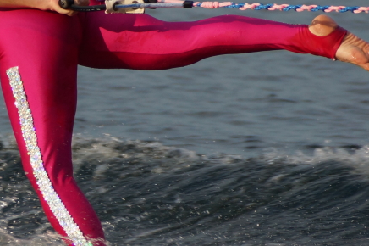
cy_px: 109
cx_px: 94
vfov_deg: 1.6
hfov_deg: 2.4
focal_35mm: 860
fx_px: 8808
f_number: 6.3
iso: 250
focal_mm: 250
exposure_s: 1/400
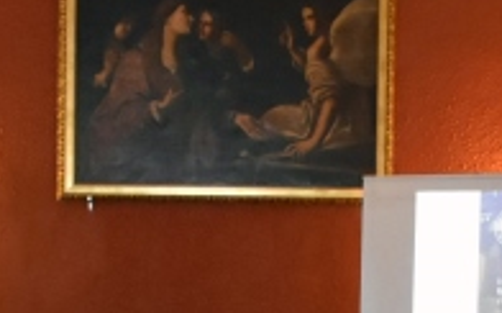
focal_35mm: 144
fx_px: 1968
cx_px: 254
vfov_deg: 8.9
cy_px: 458
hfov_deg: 14.5
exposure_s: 1/60
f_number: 7.1
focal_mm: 18
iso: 3200
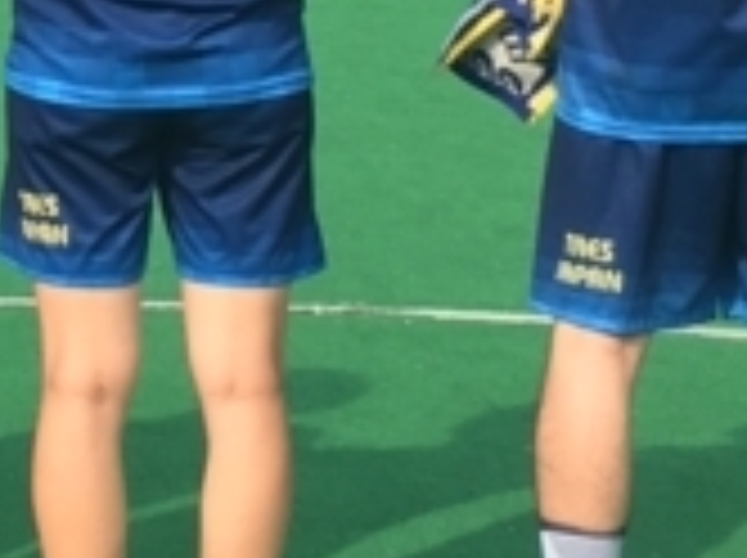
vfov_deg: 8.1
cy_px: -342
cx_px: -220
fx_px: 3857
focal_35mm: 179
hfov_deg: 10.8
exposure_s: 1/610
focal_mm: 4.15
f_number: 2.2
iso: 25
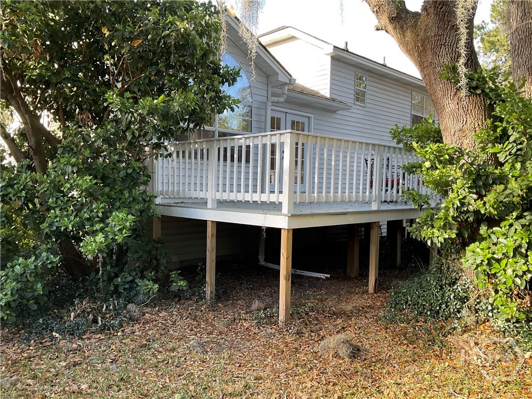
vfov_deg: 48.2
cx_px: 266
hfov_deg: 61.7
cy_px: 200
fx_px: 446
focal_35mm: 29
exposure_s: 1/120
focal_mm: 3
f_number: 1.8
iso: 32
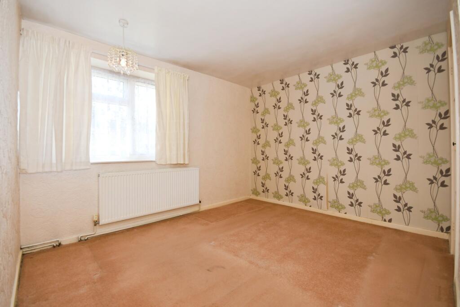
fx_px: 192
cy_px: 154
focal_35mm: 15
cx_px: 230
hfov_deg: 100.4
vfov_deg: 77.3
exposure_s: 1/60
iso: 400
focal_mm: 10
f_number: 8
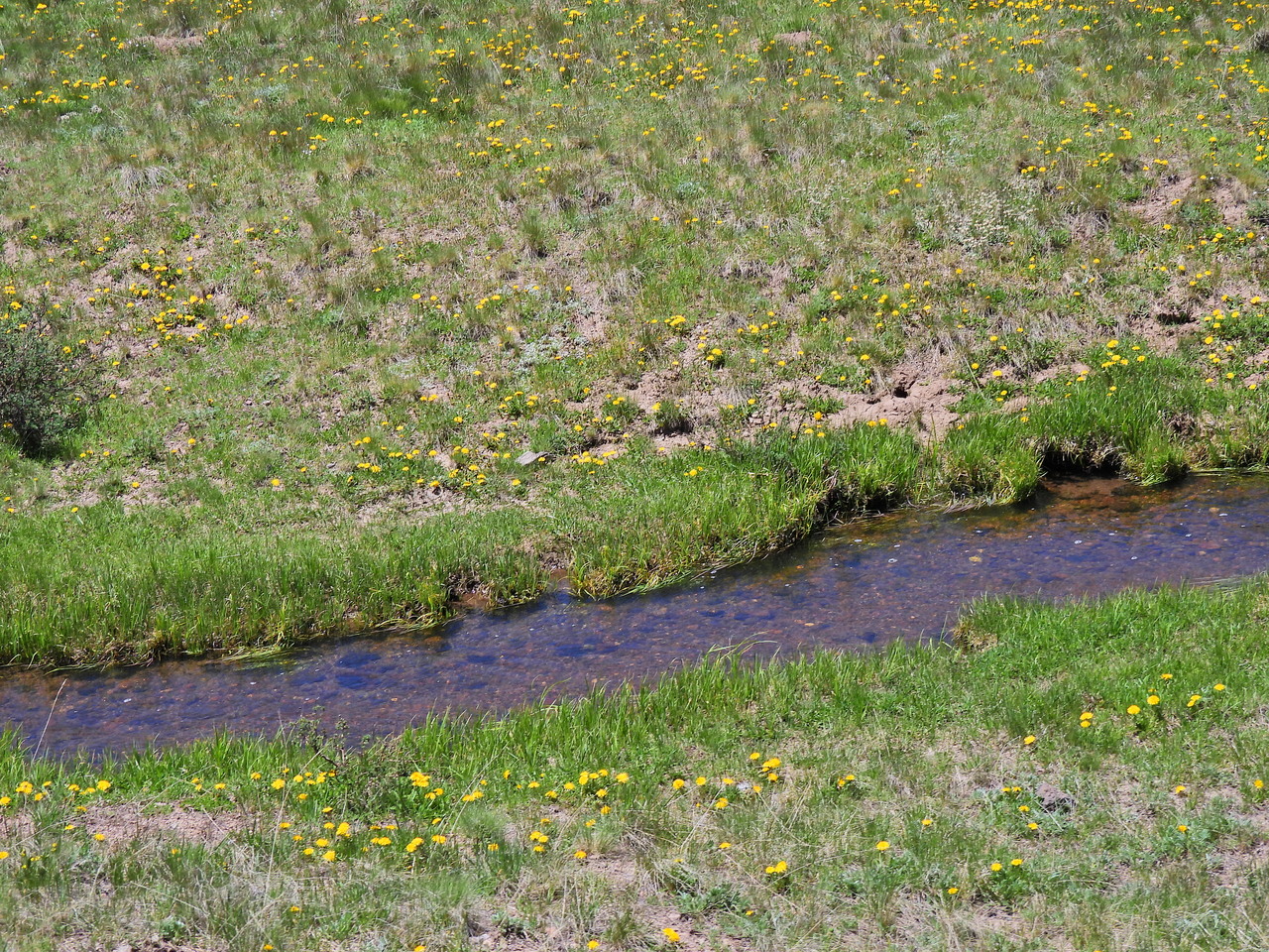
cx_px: 634
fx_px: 2933
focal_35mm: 80
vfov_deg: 18.4
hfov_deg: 24.4
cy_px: 476
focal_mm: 14.3
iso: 100
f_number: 3.5
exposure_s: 1/1000
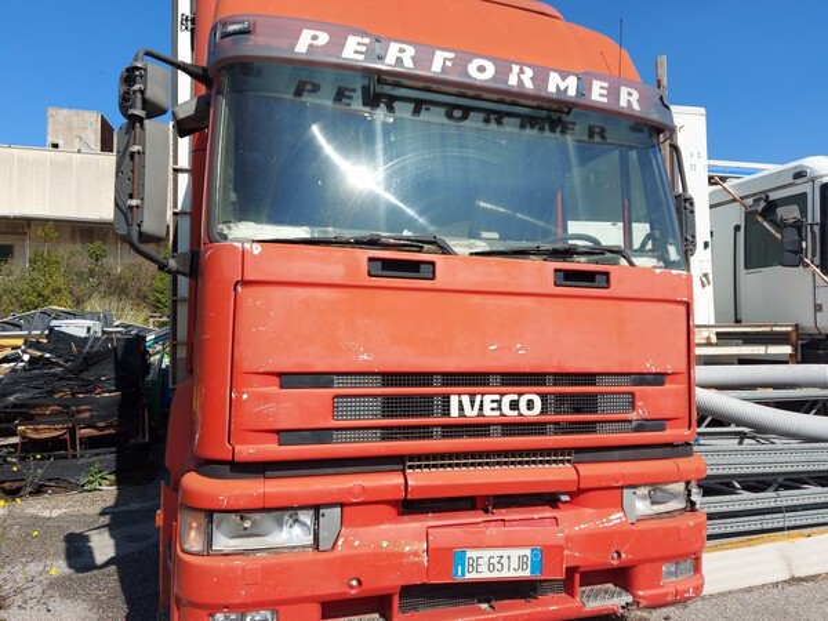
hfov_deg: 71.6
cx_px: 414
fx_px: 574
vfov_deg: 56.8
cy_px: 310
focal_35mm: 24
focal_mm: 5.23
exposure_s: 1/1191
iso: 32
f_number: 1.8
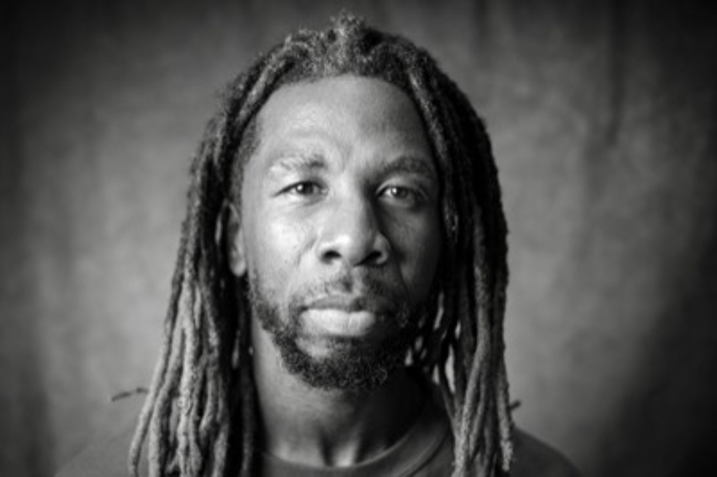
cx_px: 358
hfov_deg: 37.5
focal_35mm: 53
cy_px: 238
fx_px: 1055
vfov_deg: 25.5
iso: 400
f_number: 2
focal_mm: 35
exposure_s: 1/60
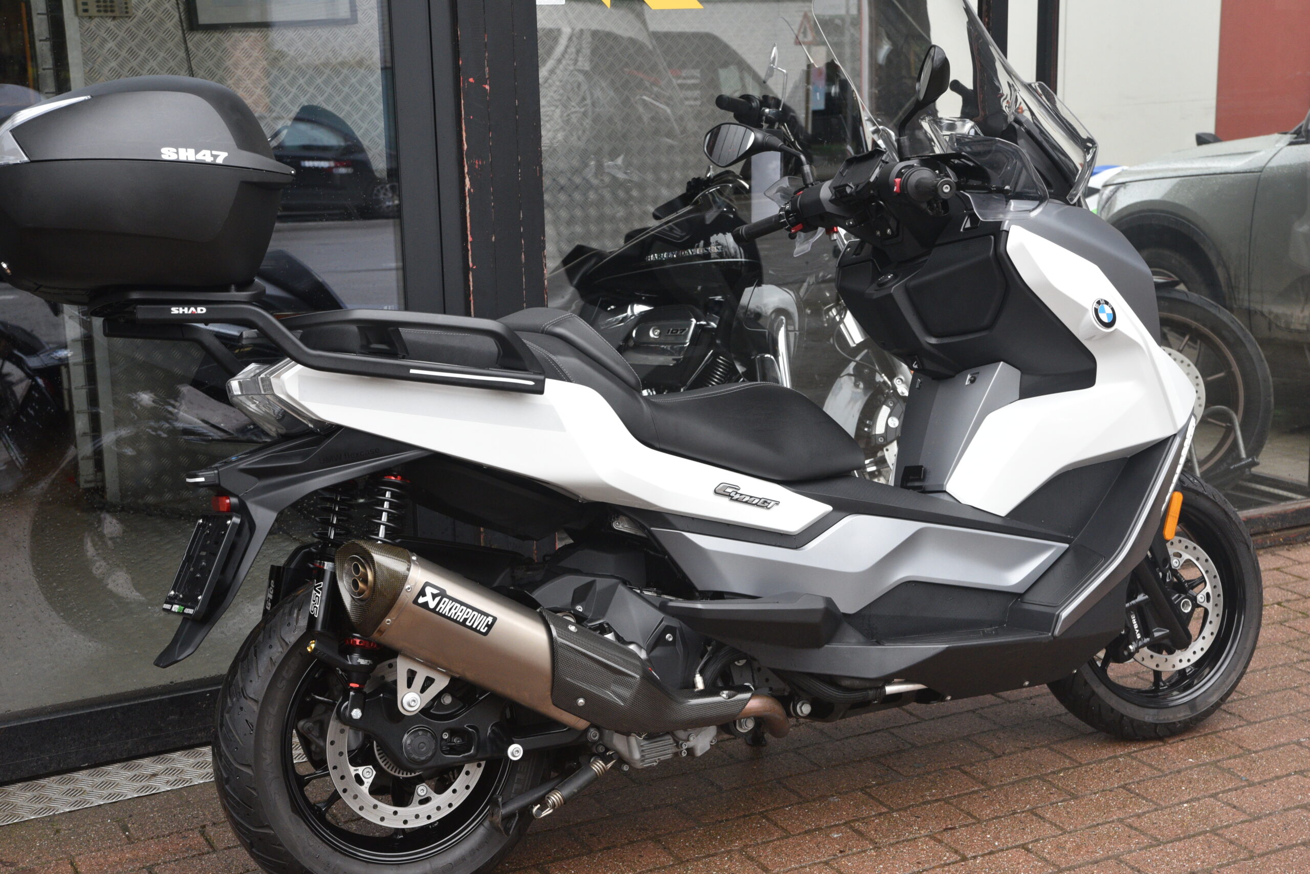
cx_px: 655
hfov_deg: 38.2
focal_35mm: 52
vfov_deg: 26.0
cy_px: 437
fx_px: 1893
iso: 2000
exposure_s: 1/250
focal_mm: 52
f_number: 8
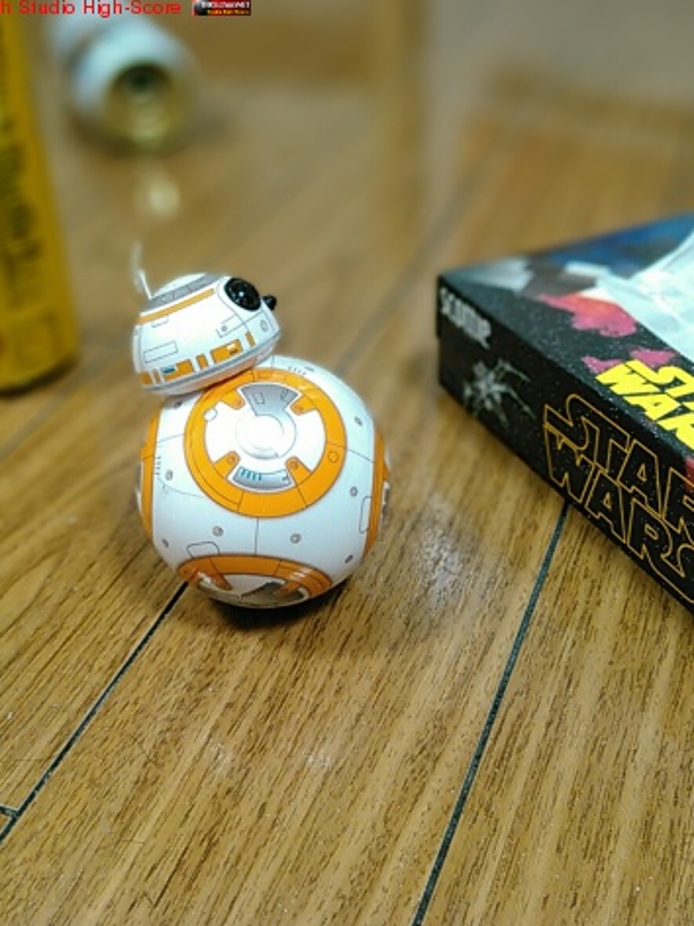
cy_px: 465
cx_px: 251
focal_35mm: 42
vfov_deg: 44.8
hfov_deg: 34.1
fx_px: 1123
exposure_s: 1/16.7
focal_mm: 4
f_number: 2.4
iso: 400
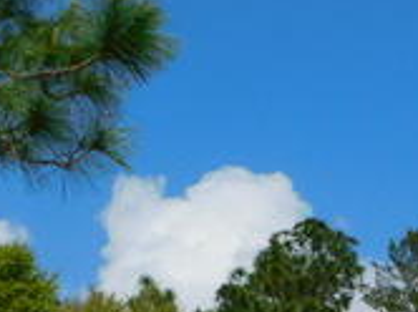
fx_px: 2098
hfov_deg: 10.8
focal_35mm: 174
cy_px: 554
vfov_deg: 8.2
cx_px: 695
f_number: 7.4
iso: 125
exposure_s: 1/500
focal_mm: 8
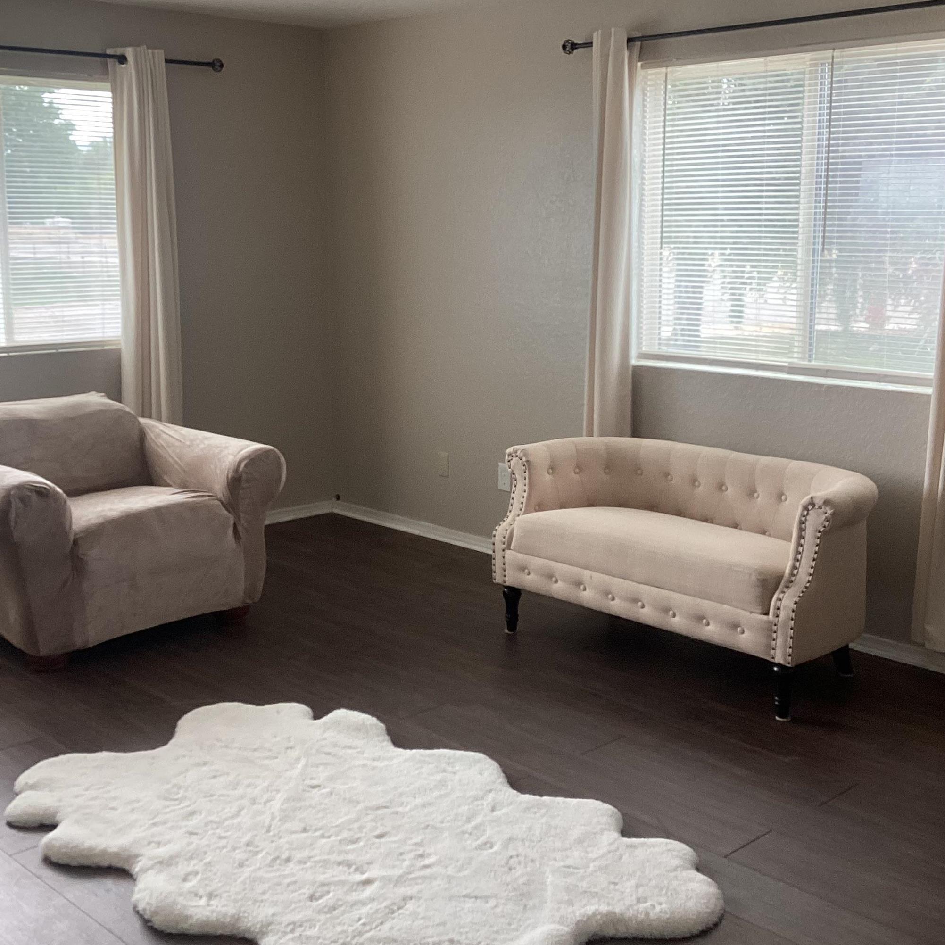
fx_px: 1297
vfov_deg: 40.0
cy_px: 422
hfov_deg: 40.0
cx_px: 491
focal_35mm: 42
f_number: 2.4
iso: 64
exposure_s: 1/120
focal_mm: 3.3
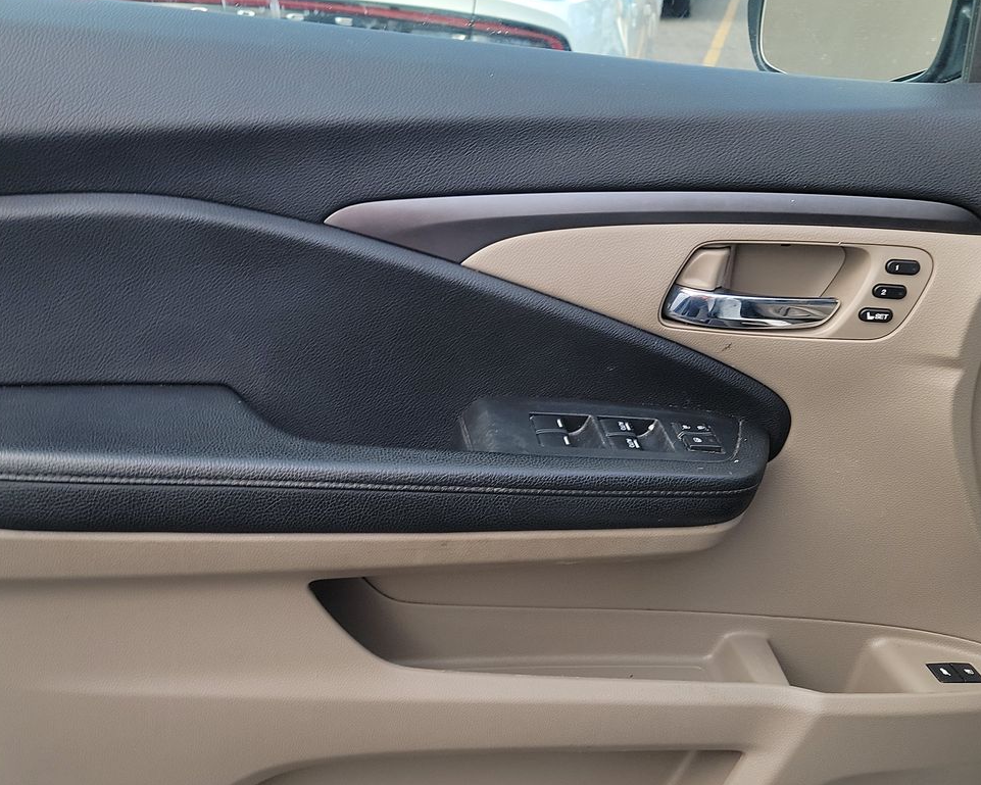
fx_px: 1132
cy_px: 500
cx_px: 446
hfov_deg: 46.8
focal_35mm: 39
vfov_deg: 37.9
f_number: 1.8
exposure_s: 1/119
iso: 64
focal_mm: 6.7
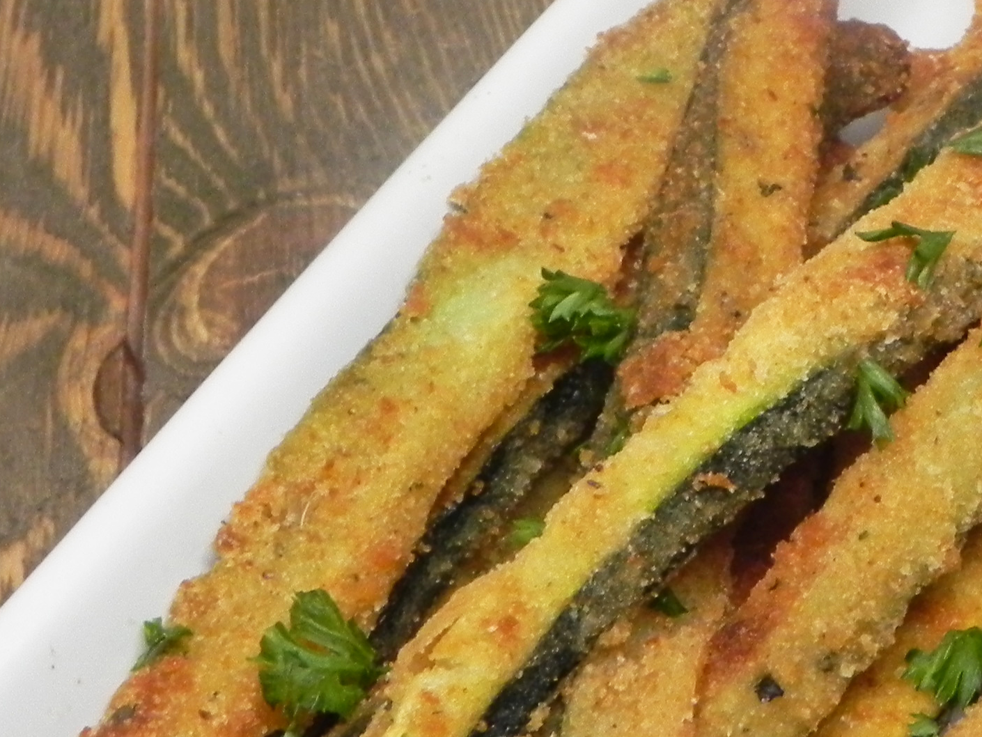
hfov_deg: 16.2
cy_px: 275
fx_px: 3376
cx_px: 1020
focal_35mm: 119
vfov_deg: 12.4
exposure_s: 1/32.8
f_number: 5.6
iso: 372
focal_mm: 8.2
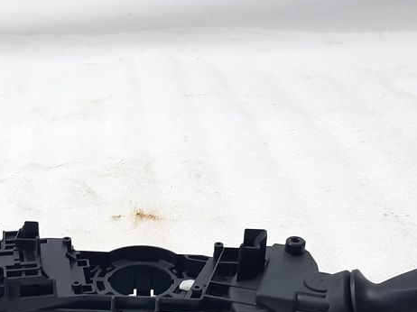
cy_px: 252
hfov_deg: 29.6
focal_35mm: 65
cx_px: 134
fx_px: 783
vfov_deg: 22.2
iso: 80
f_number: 2
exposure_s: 1/50
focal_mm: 4.6
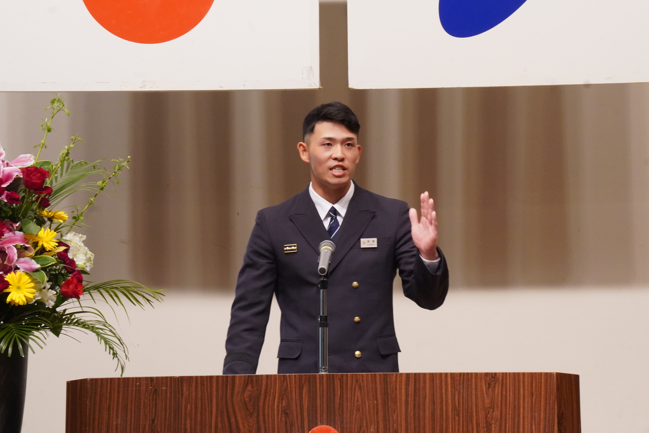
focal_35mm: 202
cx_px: 324
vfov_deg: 6.8
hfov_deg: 10.2
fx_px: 3650
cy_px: 216
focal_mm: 135
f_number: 14
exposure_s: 1/25
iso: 3200
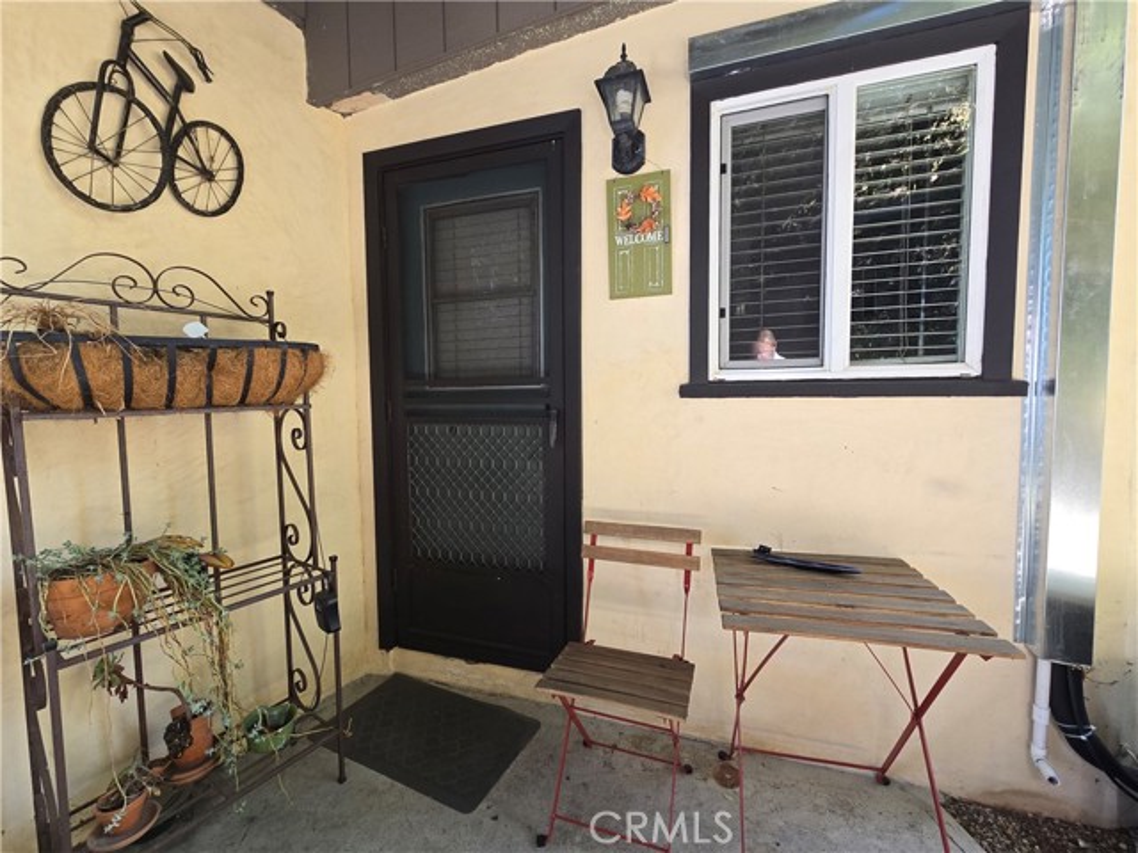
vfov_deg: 89.9
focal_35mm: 13
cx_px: 569
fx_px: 427
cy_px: 426
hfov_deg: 106.2
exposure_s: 1/100
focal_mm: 2.2
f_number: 2.2
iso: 80
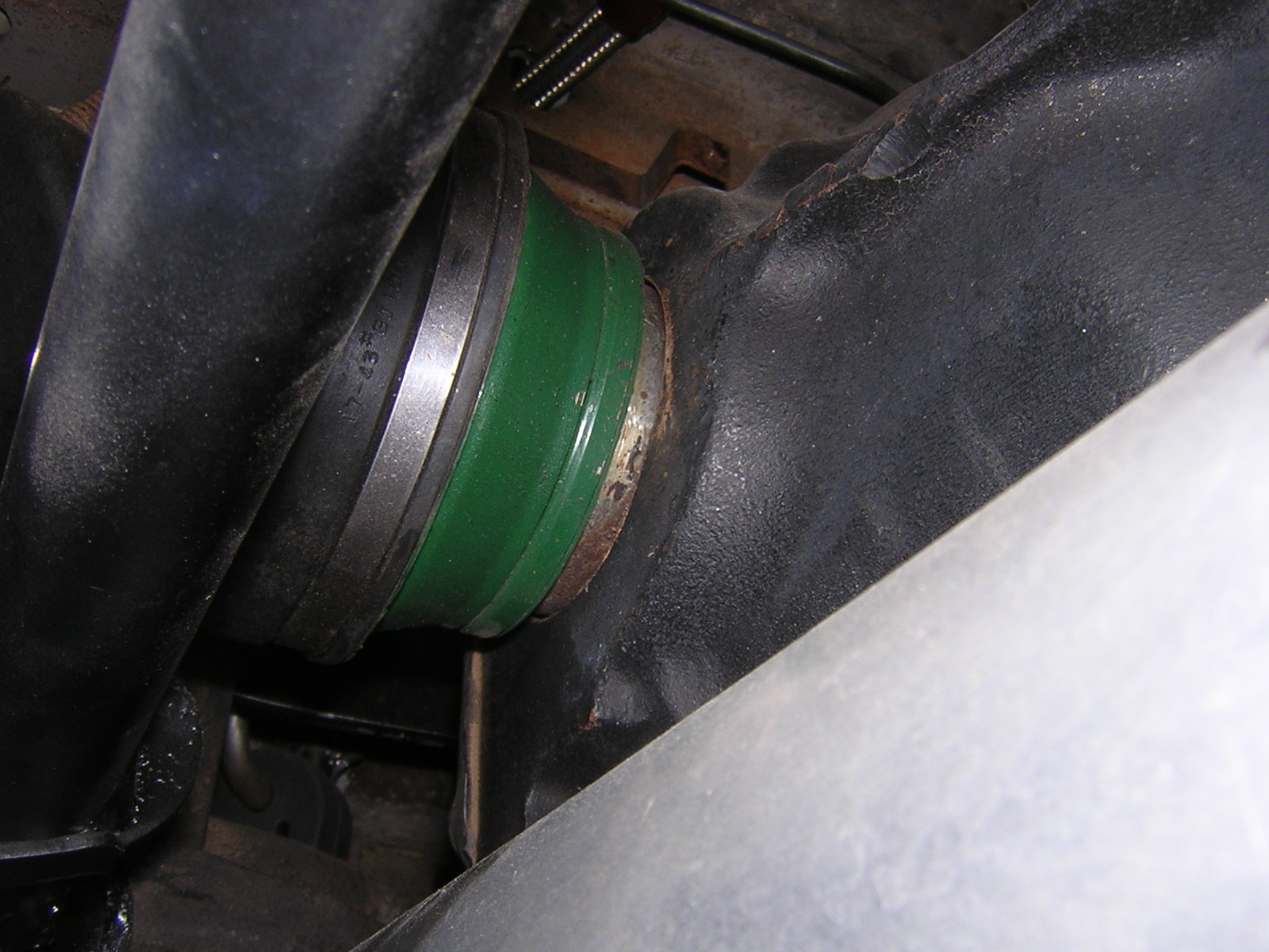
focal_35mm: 36
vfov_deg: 39.7
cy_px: 476
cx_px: 634
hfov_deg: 51.4
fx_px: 1320
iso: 100
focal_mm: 4.7
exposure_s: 1/60.1
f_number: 5.2
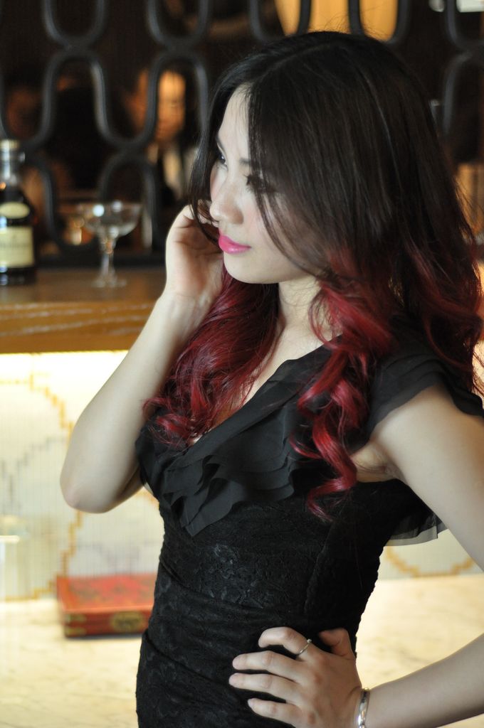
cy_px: 364
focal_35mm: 75
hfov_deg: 18.1
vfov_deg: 27.0
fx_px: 1516
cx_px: 242
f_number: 1.8
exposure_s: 1/640
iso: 1600
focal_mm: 50
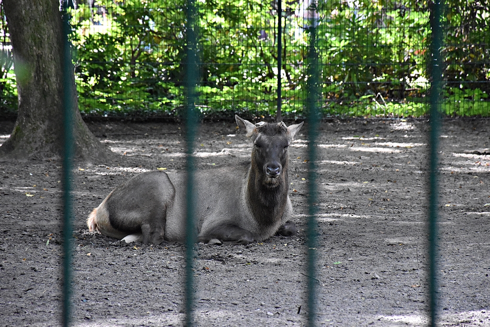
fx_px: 2859
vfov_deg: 6.5
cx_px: 245
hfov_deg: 9.8
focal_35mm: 210
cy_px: 164
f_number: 5.6
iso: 5600
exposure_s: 1/500
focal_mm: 140
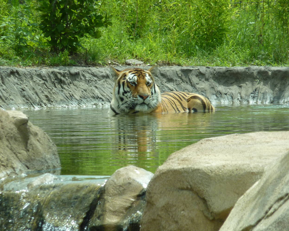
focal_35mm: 377
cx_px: 133
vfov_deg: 4.1
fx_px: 3224
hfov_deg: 5.1
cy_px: 133
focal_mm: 49.2
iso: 160
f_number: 4.9
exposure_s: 1/500
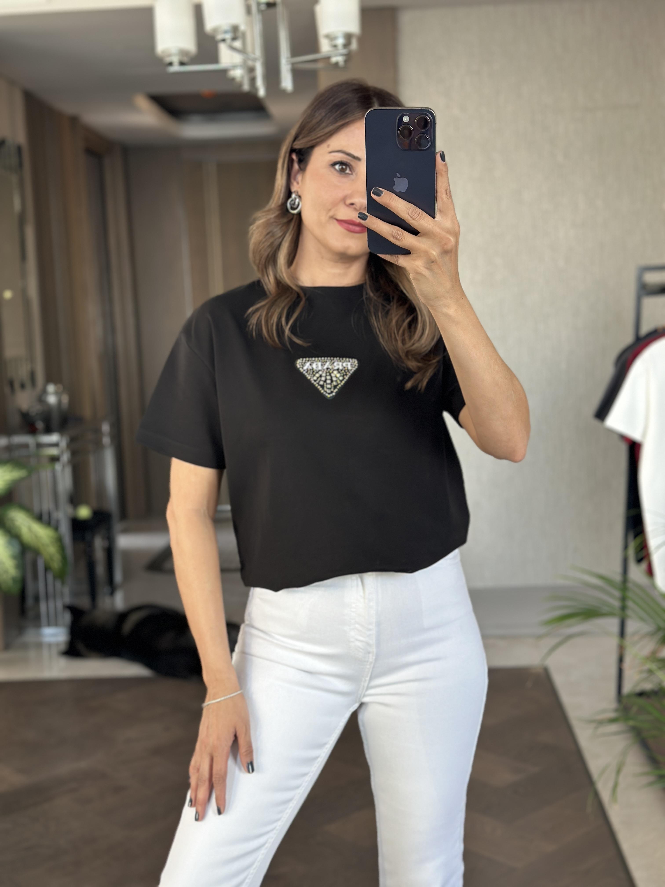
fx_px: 1229
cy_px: 444
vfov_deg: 39.7
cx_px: 332
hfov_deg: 30.3
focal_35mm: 48
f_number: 1.78
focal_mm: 6.86
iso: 125
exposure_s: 1/60
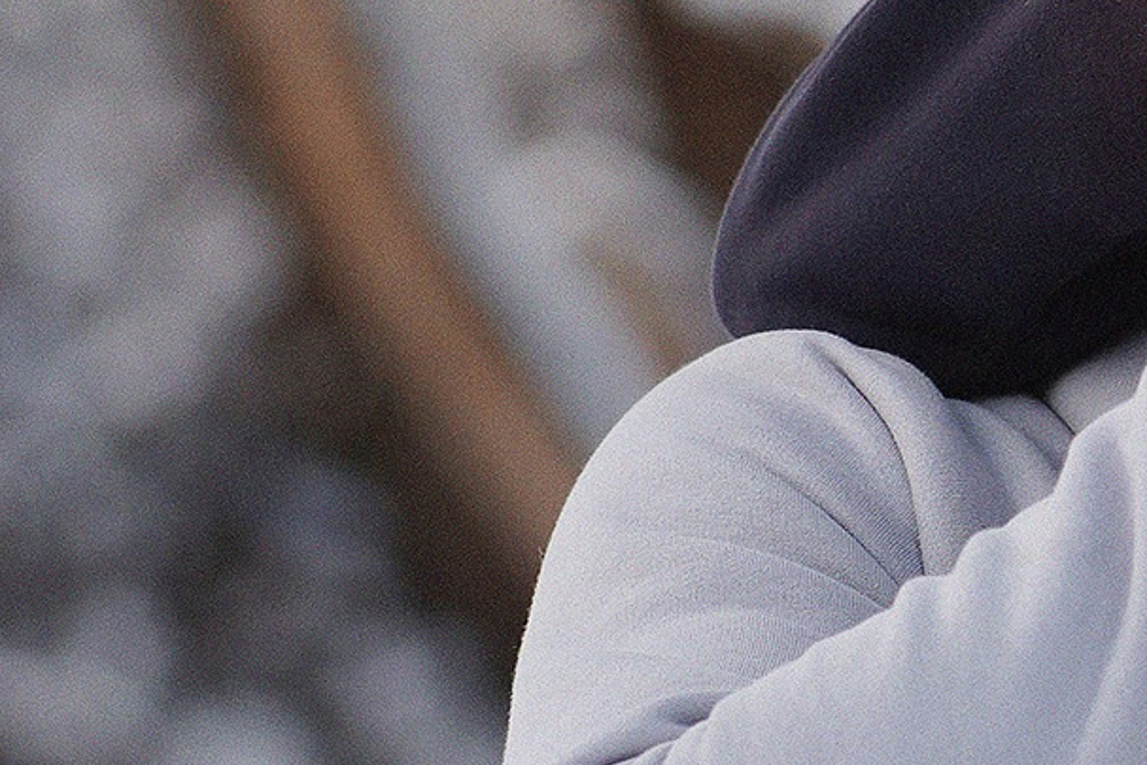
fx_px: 18132
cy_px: 16
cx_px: 2292
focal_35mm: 569
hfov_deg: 3.6
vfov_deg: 2.4
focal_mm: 135
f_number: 3.5
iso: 400
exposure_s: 1/1250
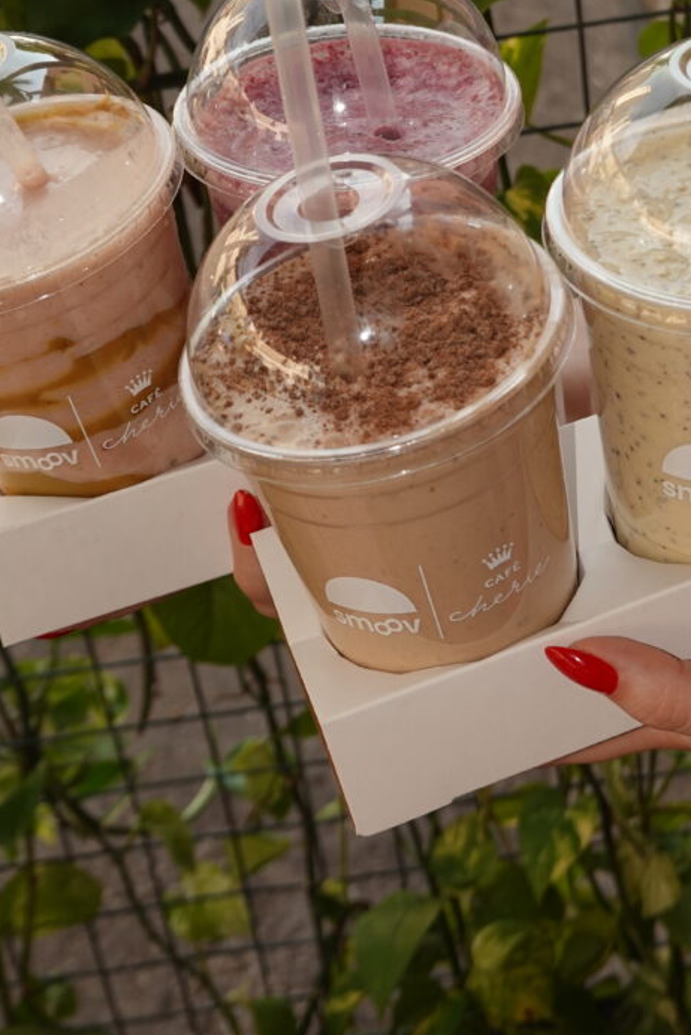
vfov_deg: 28.1
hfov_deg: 19.2
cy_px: 290
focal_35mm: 71
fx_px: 2042
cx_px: 388
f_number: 4
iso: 100
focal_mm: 18.24
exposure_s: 1/200
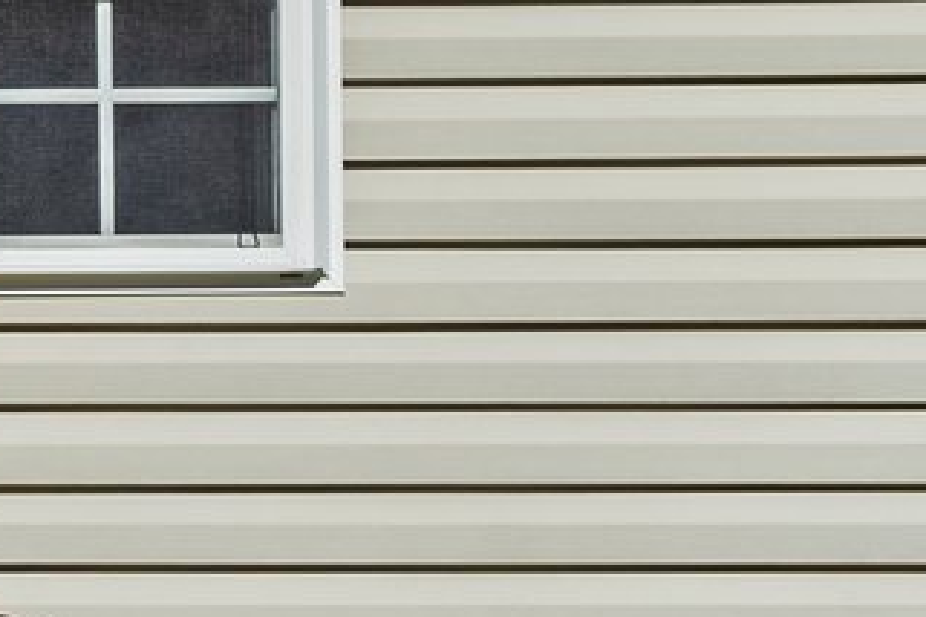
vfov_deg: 5.4
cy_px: 526
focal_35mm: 255
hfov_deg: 7.3
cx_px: -1705
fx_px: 6559
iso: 100
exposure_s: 1/1250
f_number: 8
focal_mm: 40
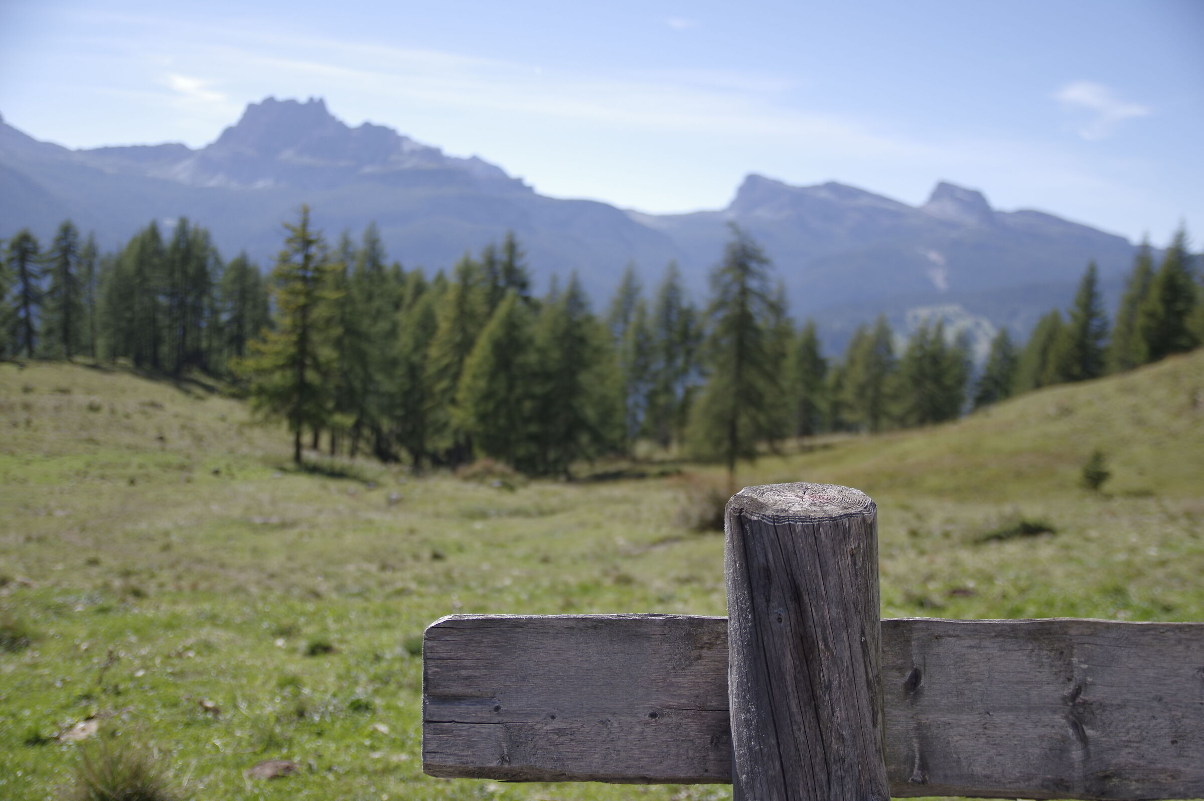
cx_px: 602
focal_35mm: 43
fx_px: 1437
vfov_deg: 31.1
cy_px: 400
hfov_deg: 45.5
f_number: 2.8
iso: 100
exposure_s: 1/1250
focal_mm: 29
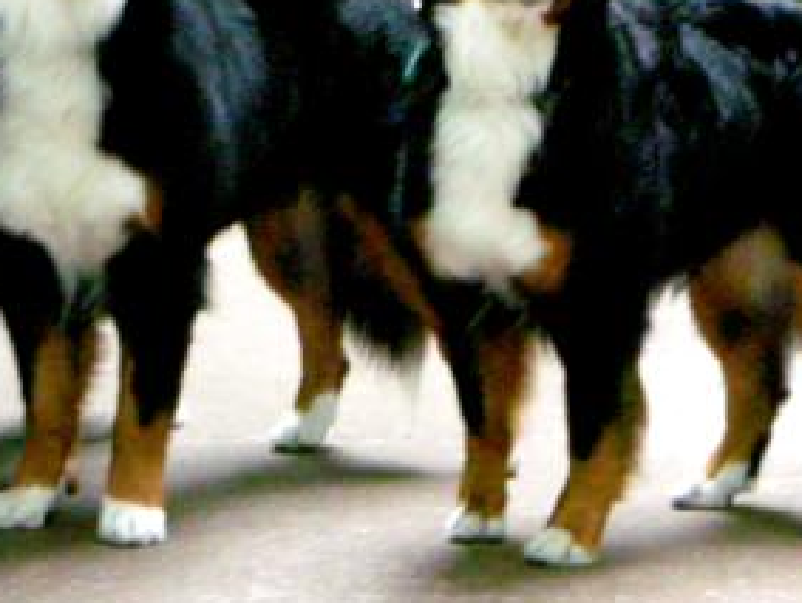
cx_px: 343
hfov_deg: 11.9
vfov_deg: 9.0
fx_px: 3851
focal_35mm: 166
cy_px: 190
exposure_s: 1/51
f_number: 5
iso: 1600
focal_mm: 17.4
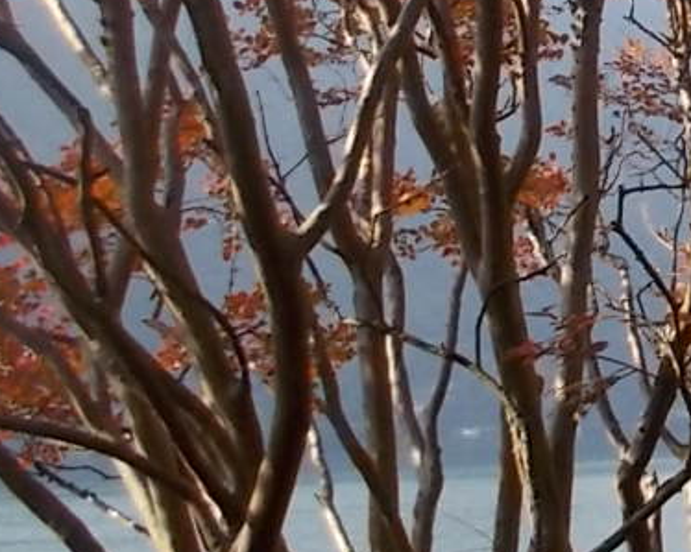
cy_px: -146
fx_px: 2474
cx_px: 1243
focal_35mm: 121
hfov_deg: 14.1
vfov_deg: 12.4
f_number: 3.3
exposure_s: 1/320
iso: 80
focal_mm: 4.1
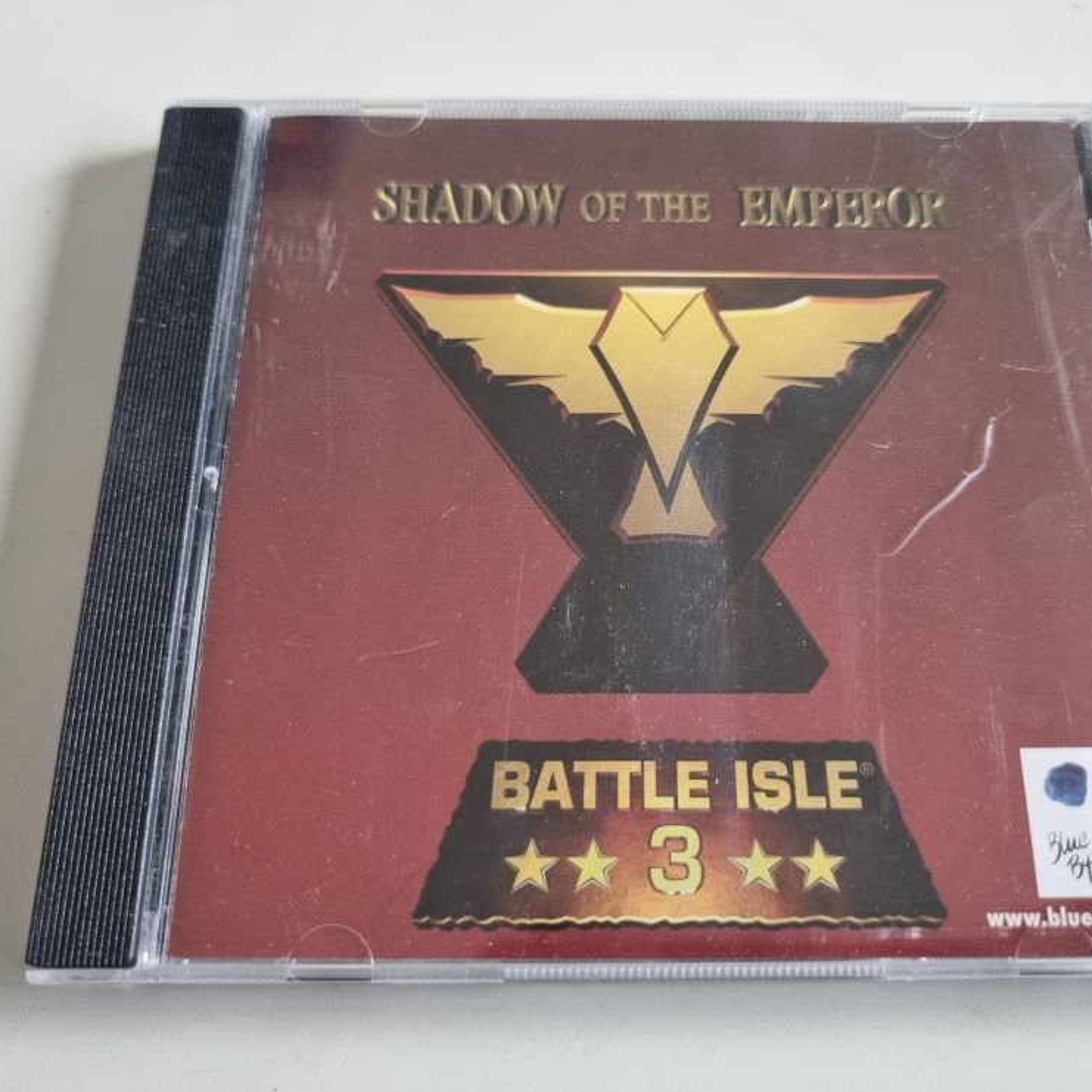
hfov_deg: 52.4
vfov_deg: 52.5
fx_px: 1106
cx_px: 613
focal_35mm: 31
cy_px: 547
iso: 250
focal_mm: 5.4
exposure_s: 1/50
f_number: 1.8
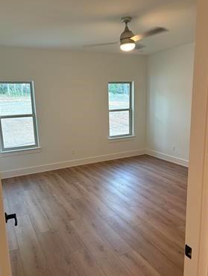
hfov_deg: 49.8
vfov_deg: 63.4
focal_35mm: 28
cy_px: 141
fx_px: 224
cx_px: 100
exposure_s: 1/60
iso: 200
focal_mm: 5.96
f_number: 1.6
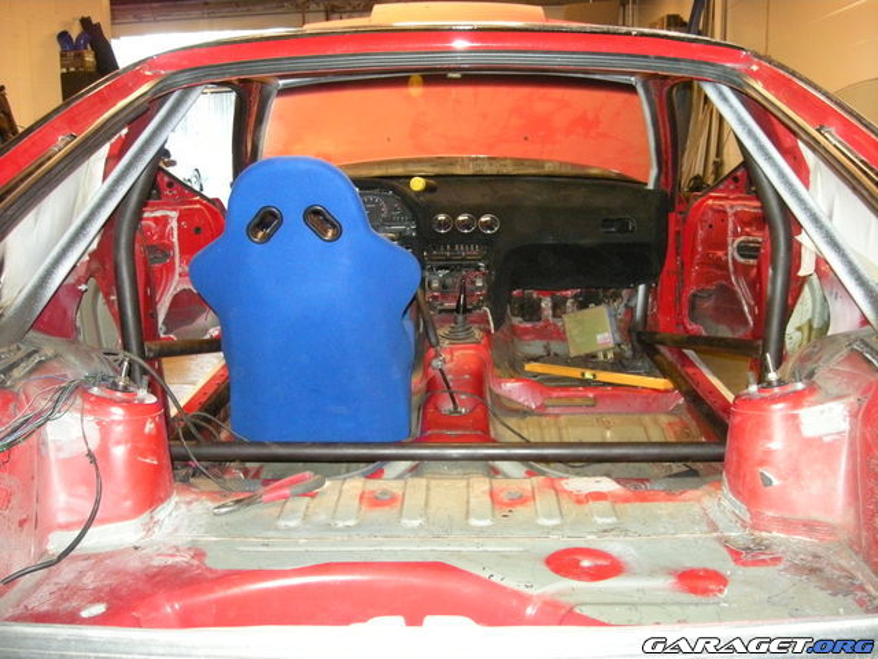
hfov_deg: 52.6
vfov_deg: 40.7
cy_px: 330
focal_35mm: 35
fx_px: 888
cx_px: 439
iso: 429
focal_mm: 5.7
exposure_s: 1/30
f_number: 2.8
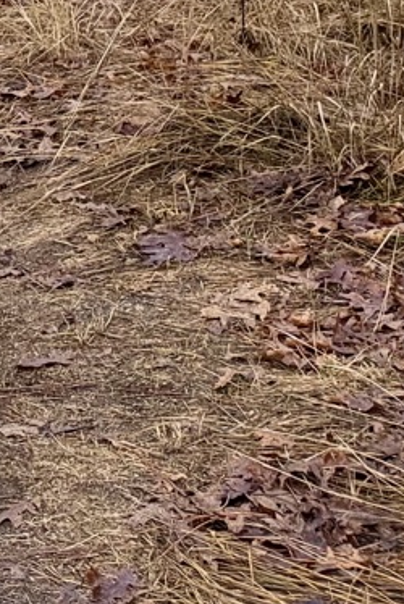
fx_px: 2151
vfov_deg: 14.2
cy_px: -478
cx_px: -600
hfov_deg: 9.4
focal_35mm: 128
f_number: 1.78
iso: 80
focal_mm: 6.76
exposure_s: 1/2053
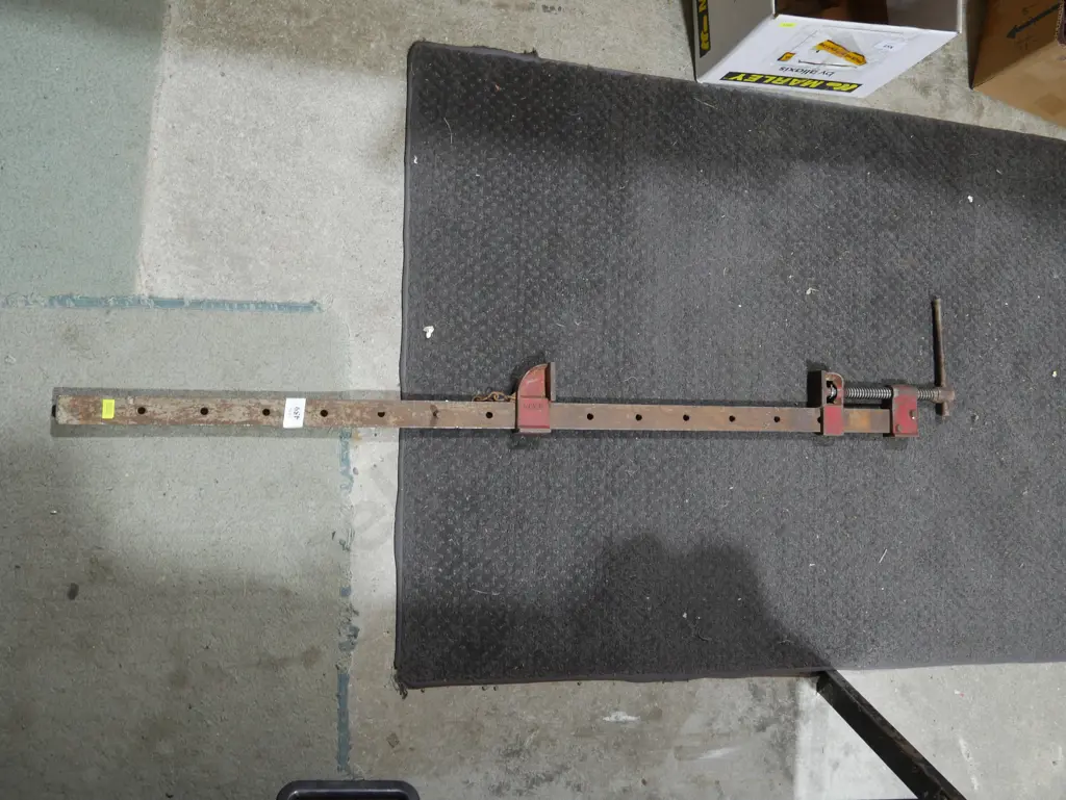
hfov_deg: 53.9
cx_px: 533
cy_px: 400
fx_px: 1048
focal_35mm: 34
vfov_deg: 41.8
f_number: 4
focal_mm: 17
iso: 640
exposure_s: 1/60
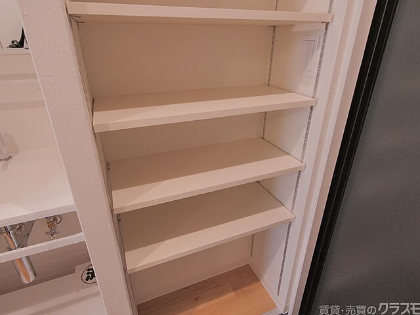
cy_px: 158
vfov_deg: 66.0
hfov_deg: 81.7
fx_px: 243
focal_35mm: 20
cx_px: 210
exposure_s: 1/60
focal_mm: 10
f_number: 5.6
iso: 1600
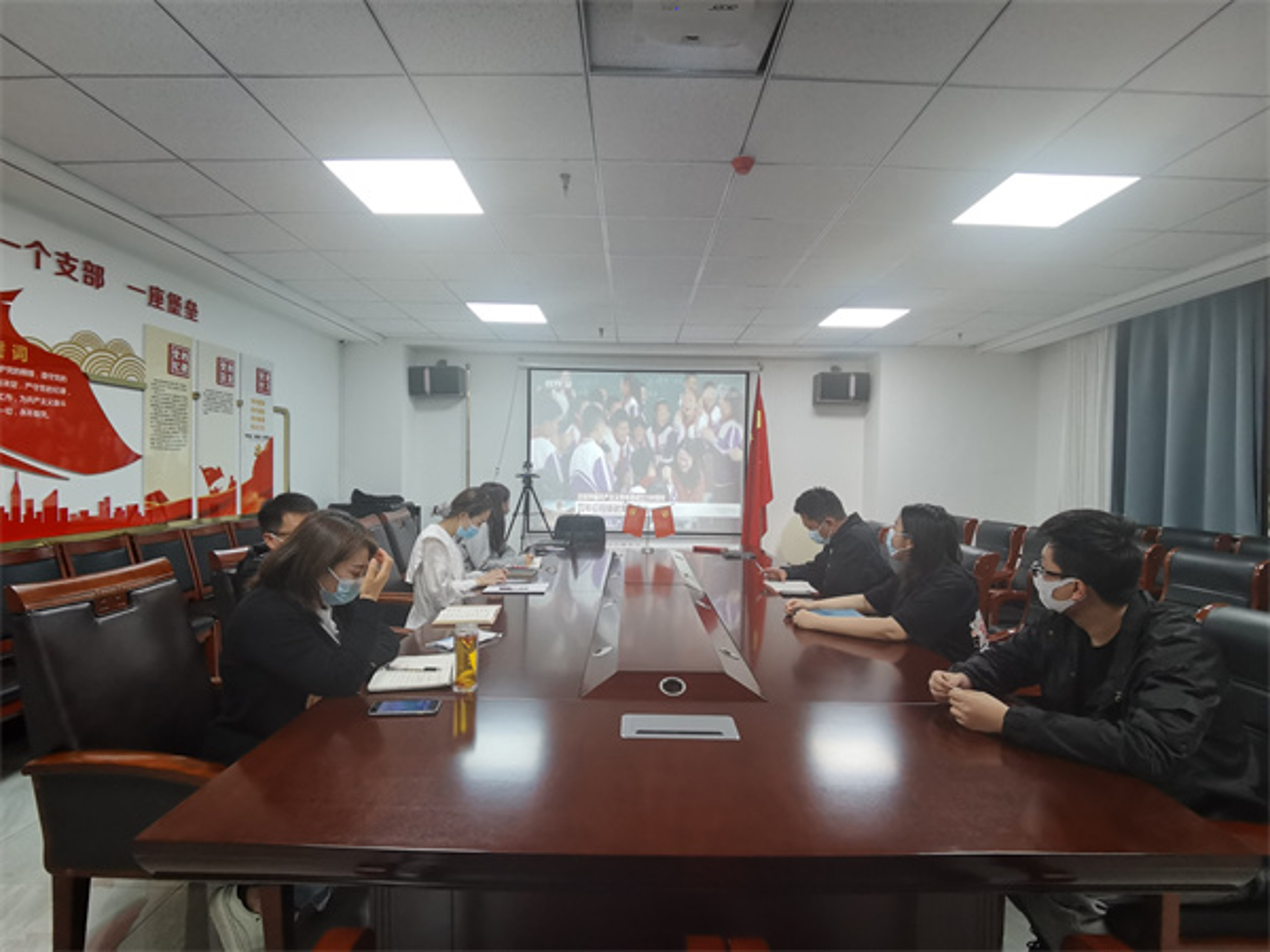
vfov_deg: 74.7
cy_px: 476
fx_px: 624
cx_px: 635
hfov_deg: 91.0
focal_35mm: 17
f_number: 2.2
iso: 320
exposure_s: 1/40
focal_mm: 2.26
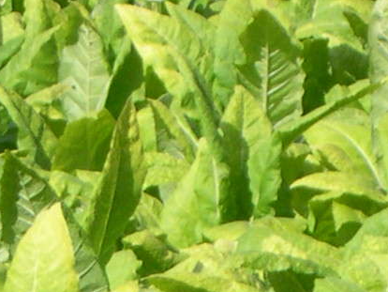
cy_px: 669
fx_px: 7009
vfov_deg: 2.4
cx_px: -71
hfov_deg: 3.2
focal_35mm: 625
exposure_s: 1/507
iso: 100
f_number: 4.9
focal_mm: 24
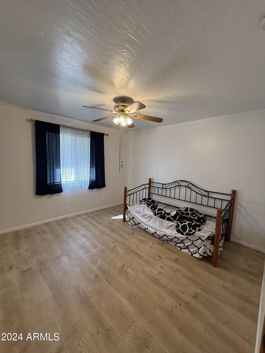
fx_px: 143
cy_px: 176
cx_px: 132
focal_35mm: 14
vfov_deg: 102.1
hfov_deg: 85.7
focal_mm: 2.22
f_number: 2.2
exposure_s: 1/120
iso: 160
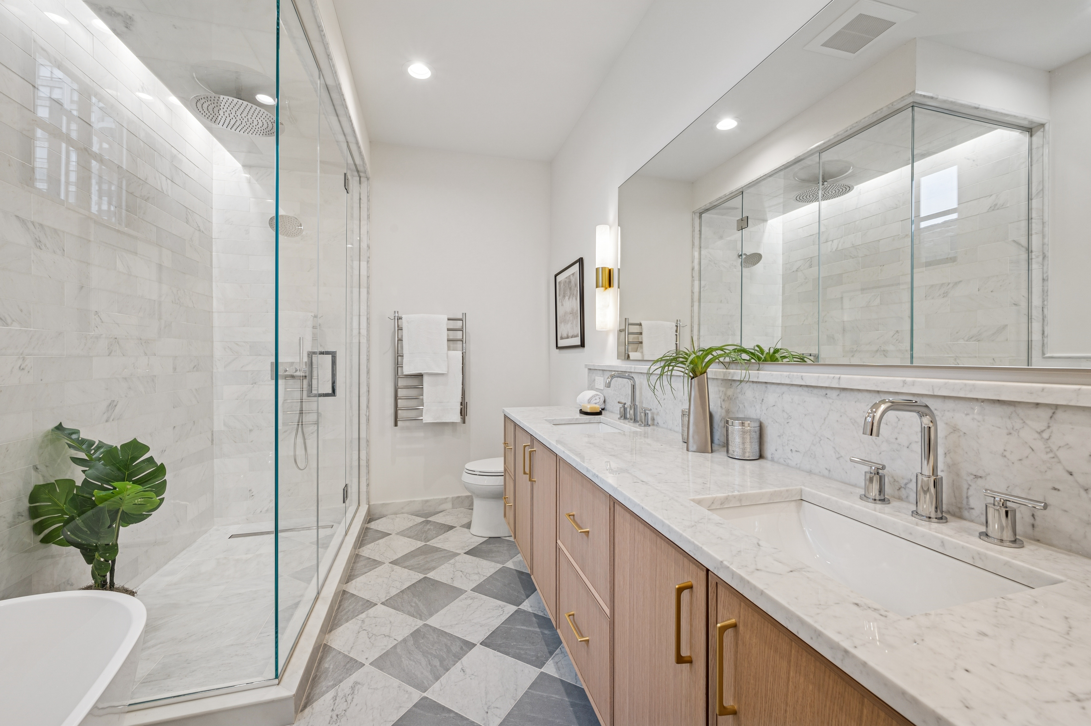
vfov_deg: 81.1
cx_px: 546
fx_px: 424
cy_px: 363
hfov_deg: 104.3
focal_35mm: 14
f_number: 9.5
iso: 200
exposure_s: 1/20
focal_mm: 14
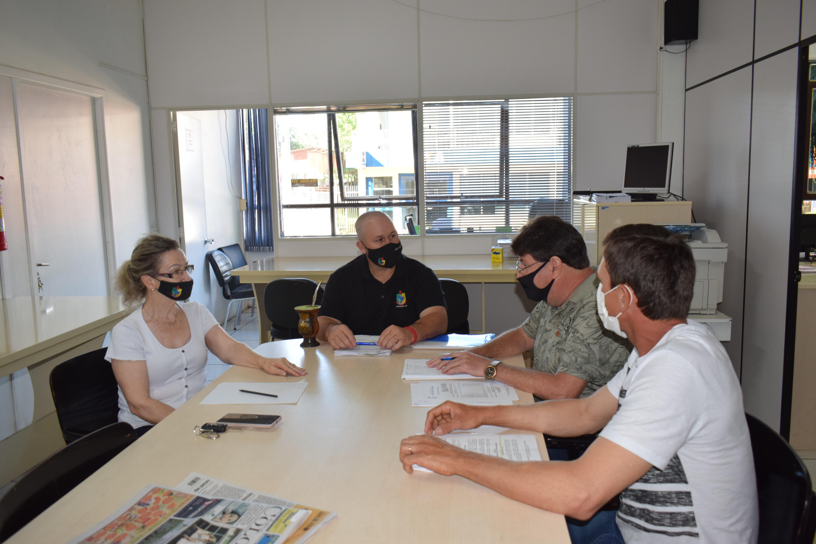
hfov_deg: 61.9
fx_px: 680
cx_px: 408
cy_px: 272
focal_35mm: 30
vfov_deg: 43.6
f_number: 5
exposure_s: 1/100
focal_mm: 20
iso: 800
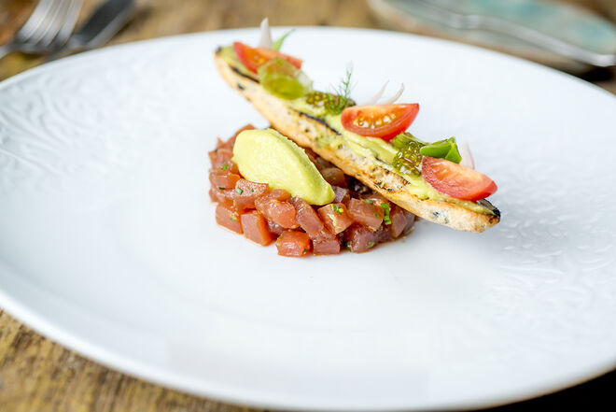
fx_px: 1027
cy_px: 206
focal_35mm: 60
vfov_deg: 22.7
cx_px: 308
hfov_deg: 33.4
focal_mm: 60
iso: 200
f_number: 5
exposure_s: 1/640
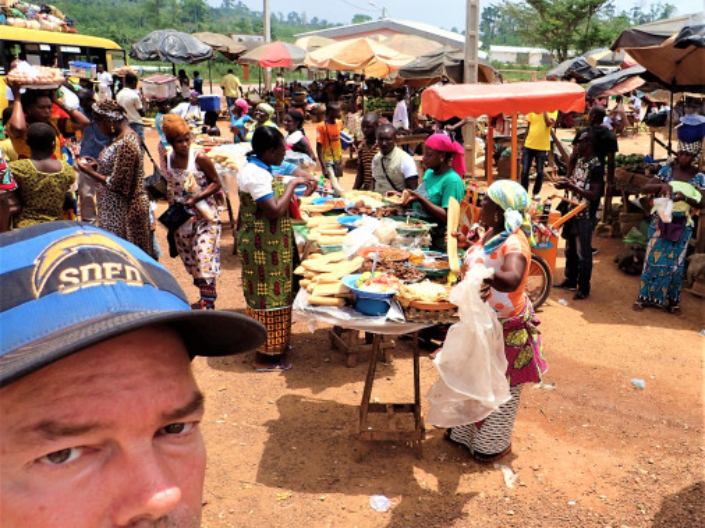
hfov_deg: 69.4
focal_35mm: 25
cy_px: 264
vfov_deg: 54.8
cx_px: 352
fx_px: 509
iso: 100
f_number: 8
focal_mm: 4.5
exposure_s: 1/200
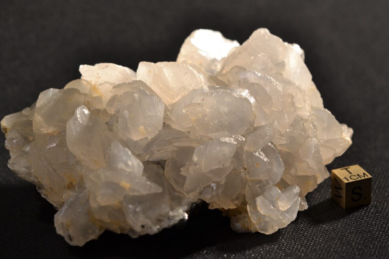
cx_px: 193
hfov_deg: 15.4
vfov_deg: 10.3
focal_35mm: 134
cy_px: 128
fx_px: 1443
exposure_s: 1/13
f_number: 6.3
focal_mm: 85
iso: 100
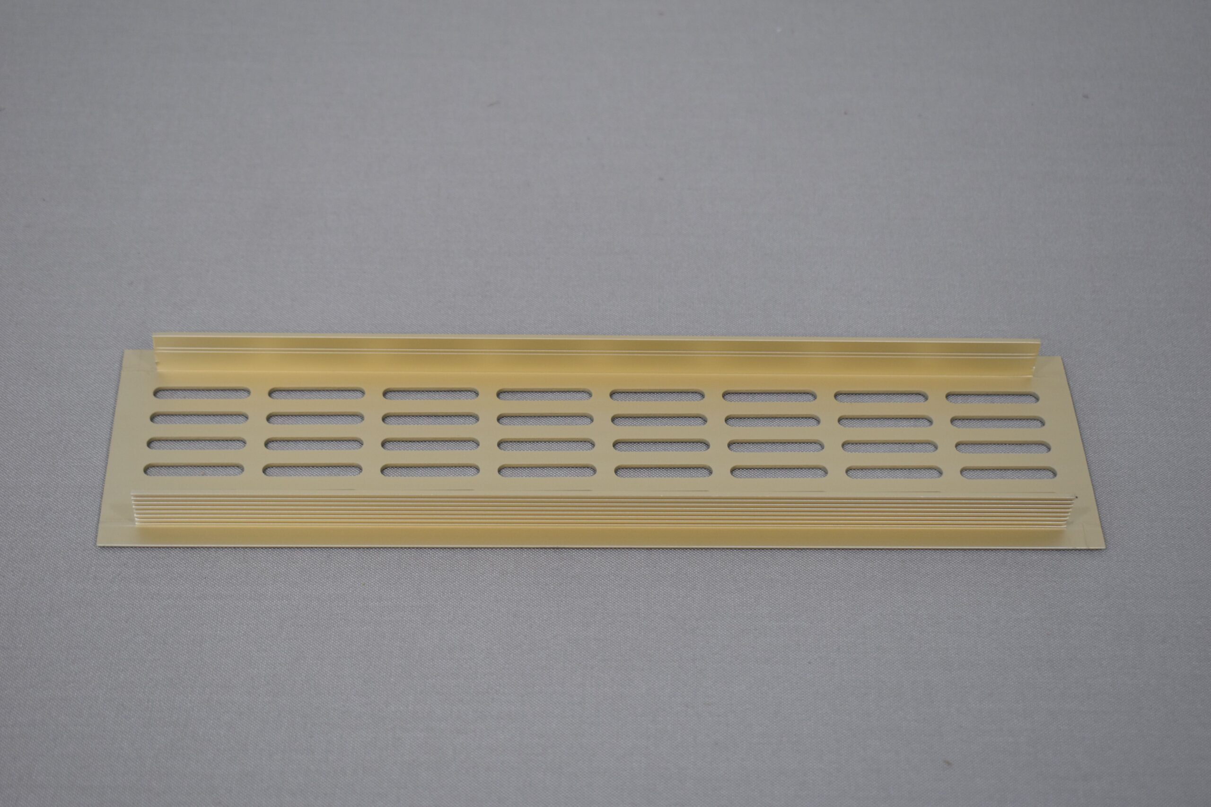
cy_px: 404
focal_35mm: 69
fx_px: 2321
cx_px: 606
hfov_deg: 29.2
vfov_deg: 19.7
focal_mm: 46
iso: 360
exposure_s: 1/125
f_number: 5.6
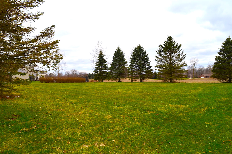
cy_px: 77
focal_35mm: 27
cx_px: 116
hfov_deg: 67.5
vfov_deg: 47.7
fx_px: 174
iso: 200
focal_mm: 18
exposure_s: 1/320
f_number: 10
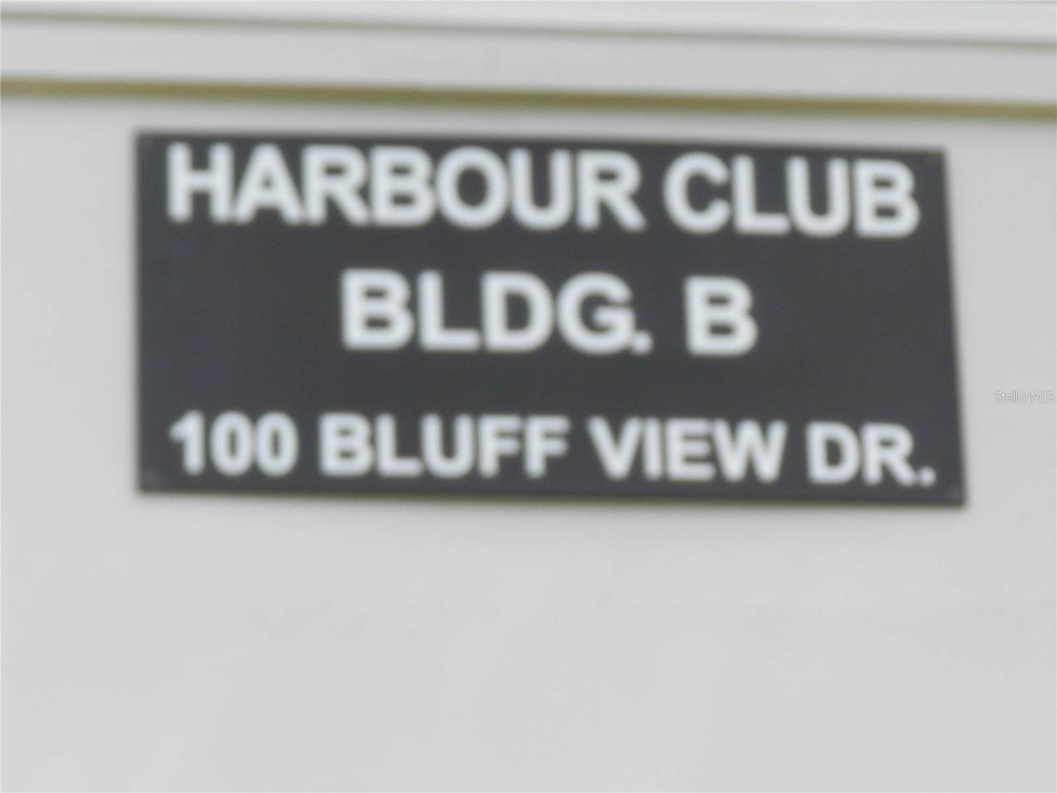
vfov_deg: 7.8
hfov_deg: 10.4
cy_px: 396
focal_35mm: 191
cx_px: 528
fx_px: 5832
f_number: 5.5
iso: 160
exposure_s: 1/250
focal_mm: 34
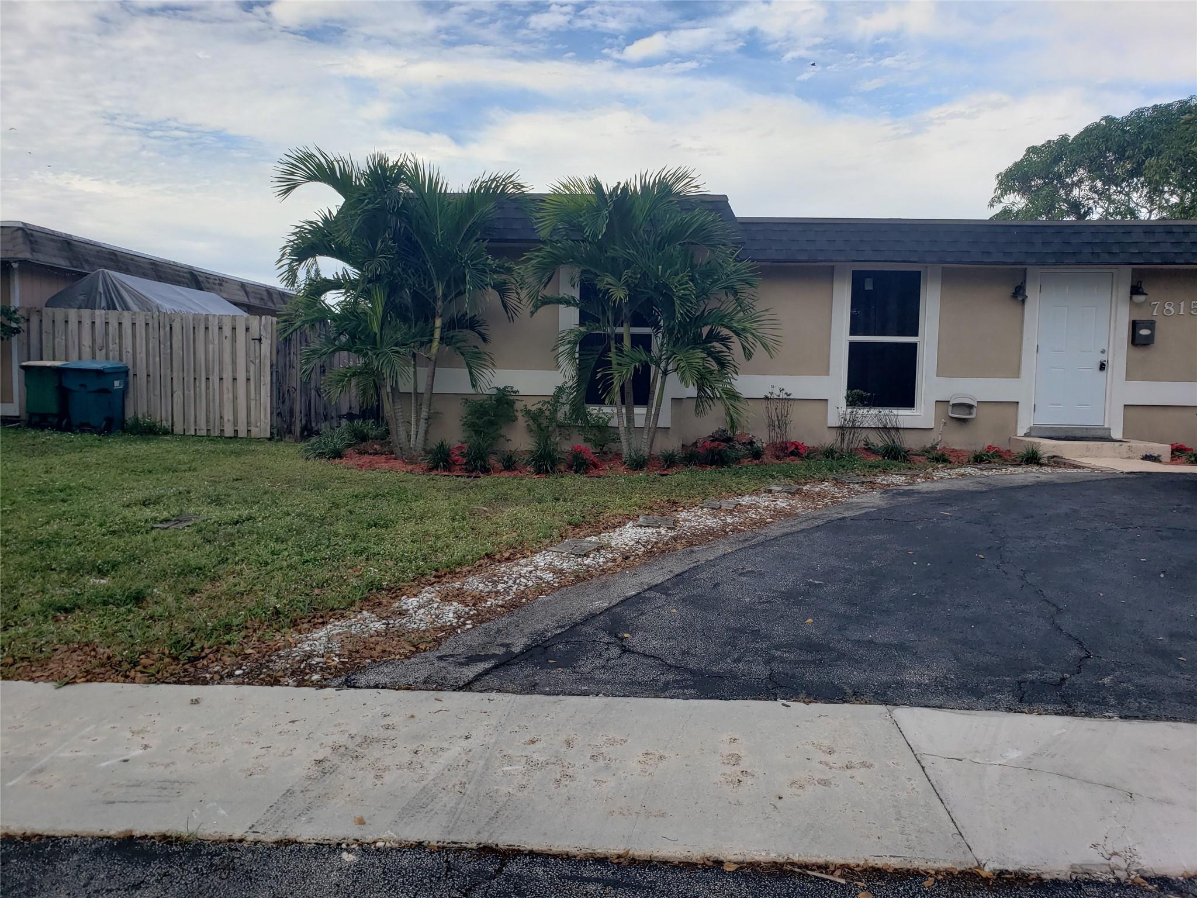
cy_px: 449
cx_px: 598
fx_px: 899
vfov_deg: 53.1
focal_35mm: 26
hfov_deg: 67.3
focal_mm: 4.3
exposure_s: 1/604
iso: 50
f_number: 2.4
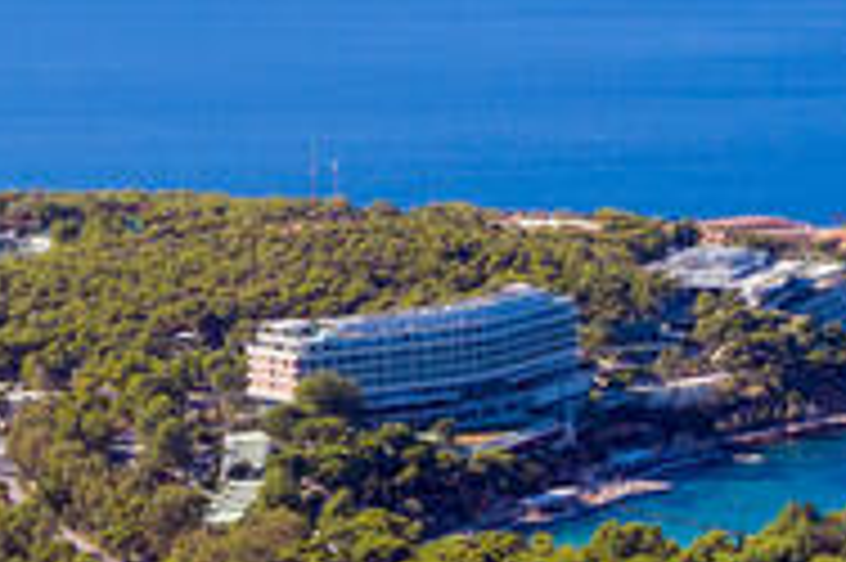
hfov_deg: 13.8
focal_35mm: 149
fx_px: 3498
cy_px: 769
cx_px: 356
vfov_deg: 9.0
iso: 100
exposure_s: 1/500
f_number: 5.6
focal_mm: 10.26
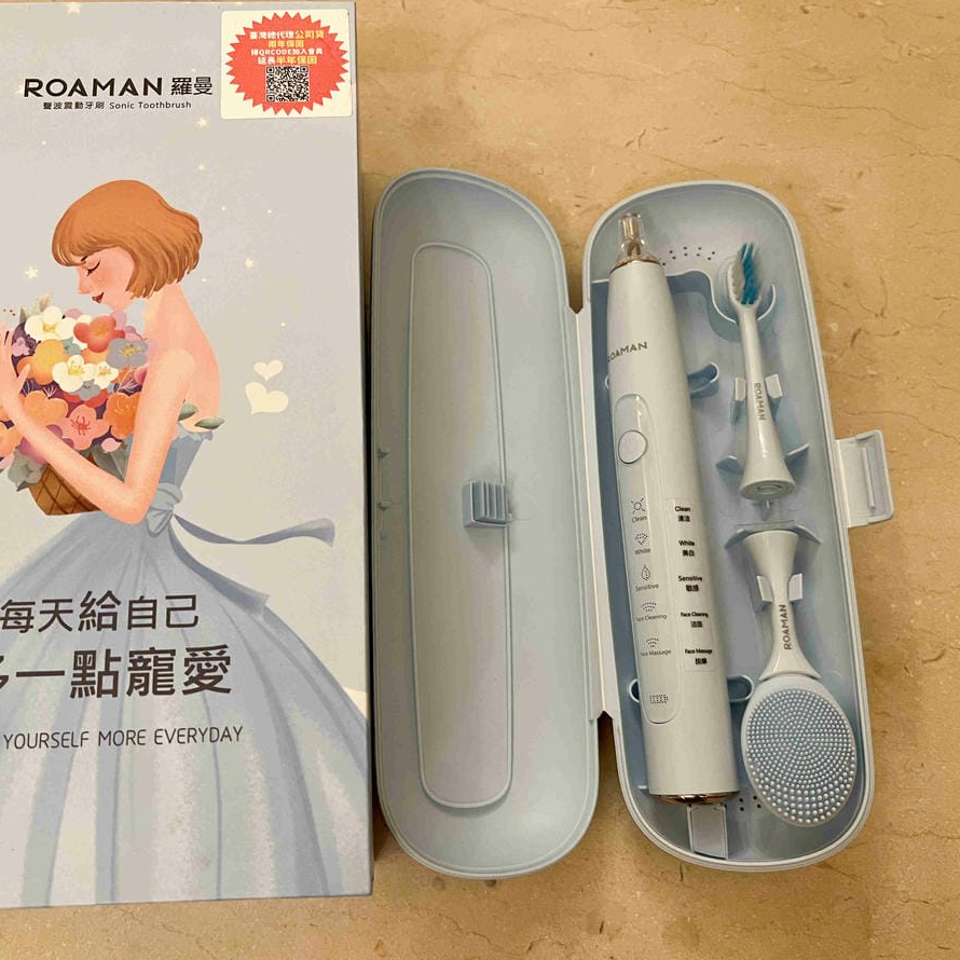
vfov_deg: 52.5
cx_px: 417
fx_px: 973
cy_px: 479
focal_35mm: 31
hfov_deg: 52.4
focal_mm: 5.7
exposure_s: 1/60
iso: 160
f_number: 1.5
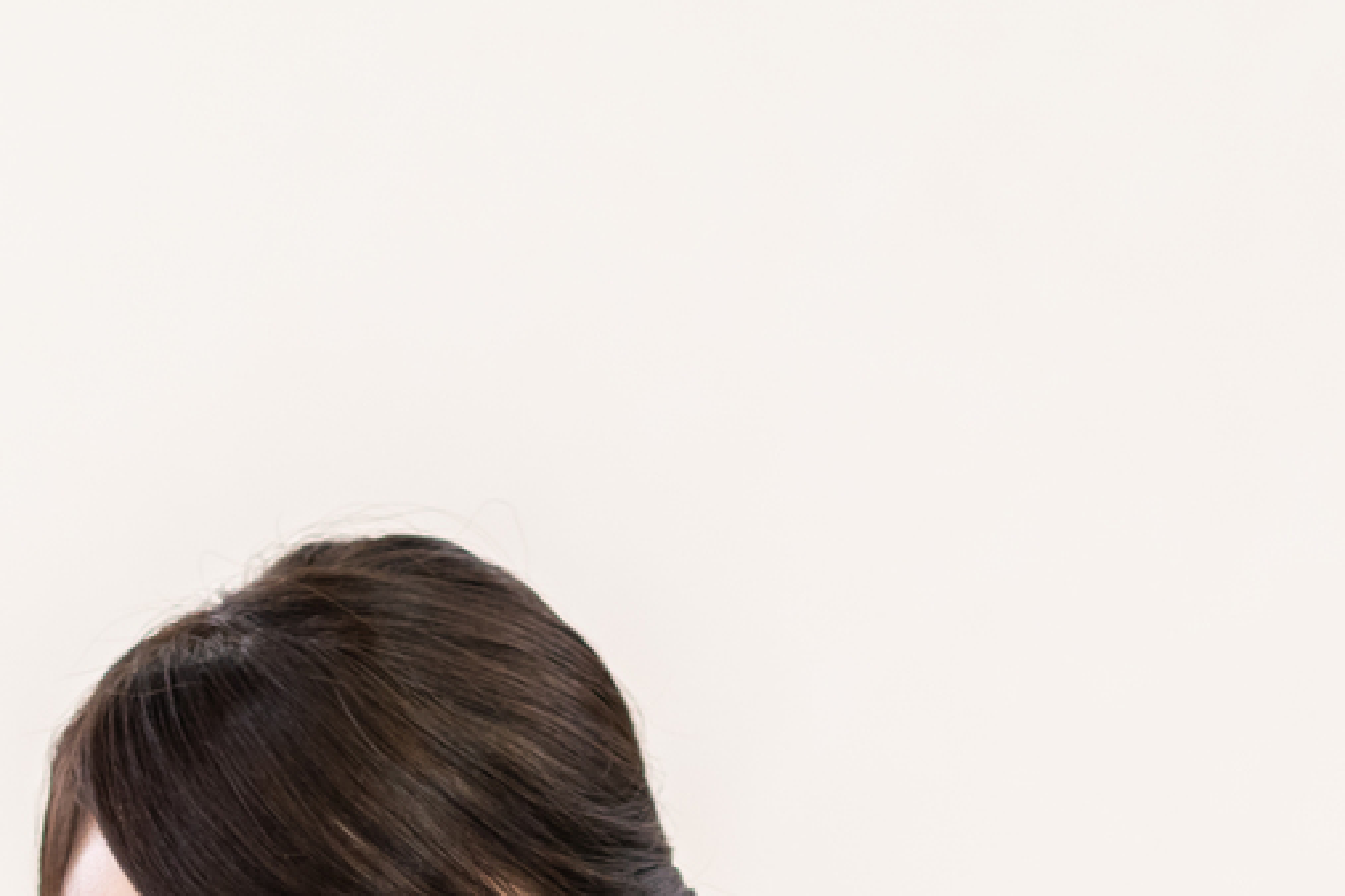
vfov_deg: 4.1
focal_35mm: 335
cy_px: 1712
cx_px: -21
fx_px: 12515
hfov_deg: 6.1
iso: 640
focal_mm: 85
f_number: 2.8
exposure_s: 1/160
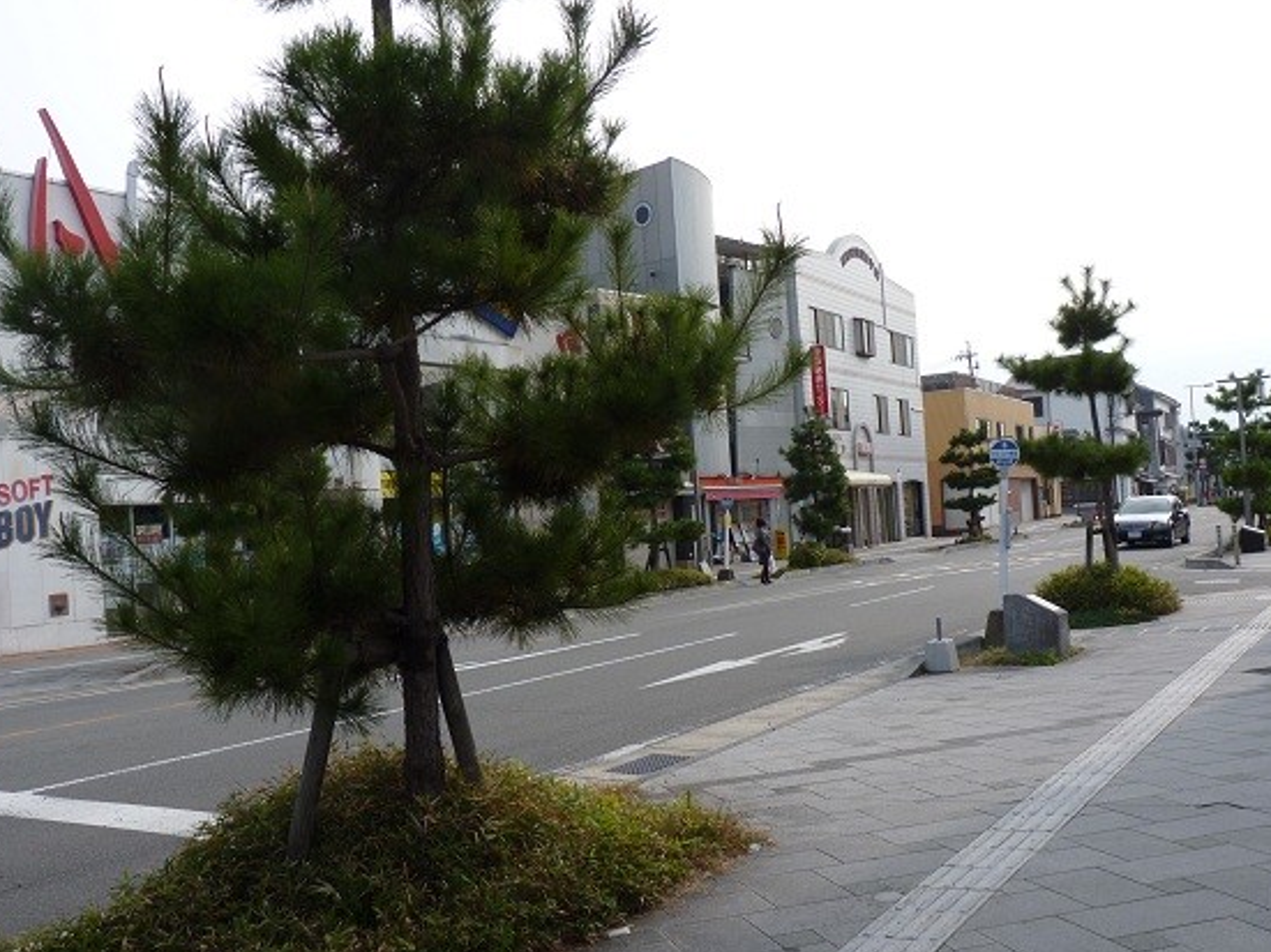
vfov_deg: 39.6
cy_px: 498
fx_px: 1322
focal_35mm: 36
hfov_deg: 51.3
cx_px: 669
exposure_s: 1/500
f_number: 3.6
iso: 80
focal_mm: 5.5
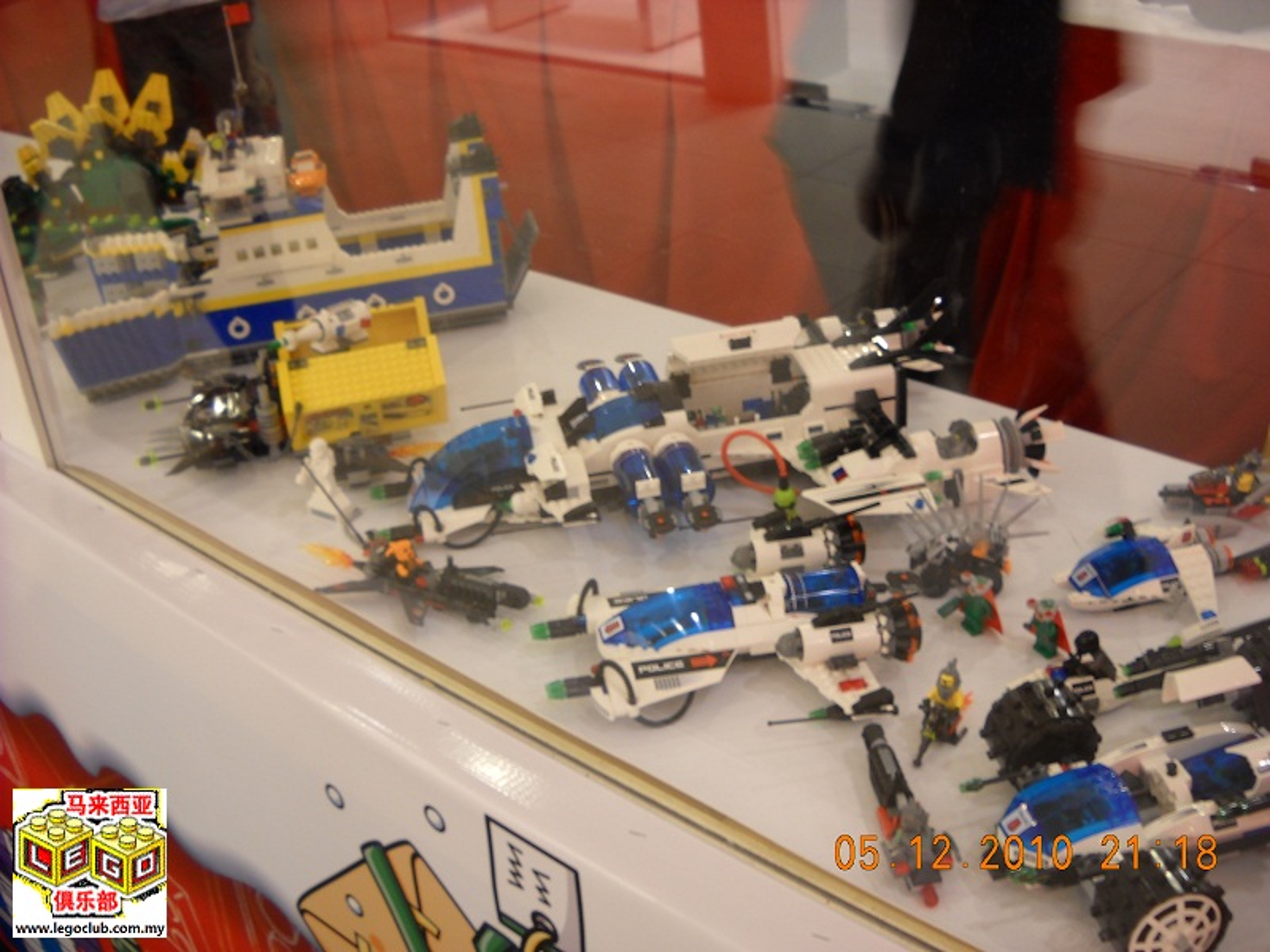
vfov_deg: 35.1
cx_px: 635
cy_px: 476
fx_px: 1504
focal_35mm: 41
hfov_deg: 45.8
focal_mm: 6.72
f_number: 3.1
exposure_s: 1/8
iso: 64
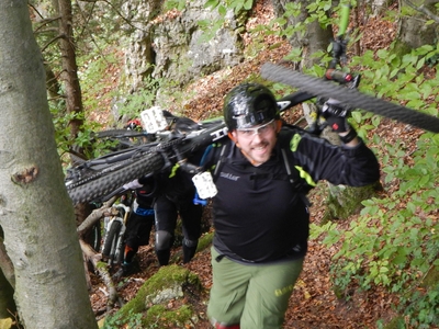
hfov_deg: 18.0
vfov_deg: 13.6
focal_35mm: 109
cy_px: 164
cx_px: 220
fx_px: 1382
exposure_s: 1/30
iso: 450
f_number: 4.6
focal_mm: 19.6
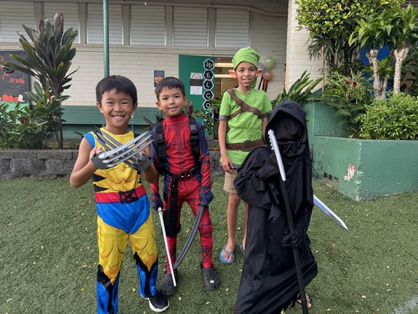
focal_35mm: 24
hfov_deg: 71.6
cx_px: 209
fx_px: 290
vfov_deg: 56.8
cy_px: 157
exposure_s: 1/159
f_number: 1.78
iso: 64
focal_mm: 6.76
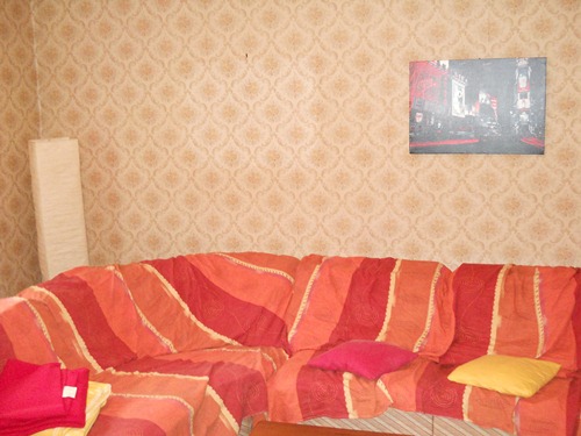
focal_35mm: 41
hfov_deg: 45.8
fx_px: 688
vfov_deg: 35.1
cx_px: 290
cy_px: 218
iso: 640
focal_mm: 6.72
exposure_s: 1/30
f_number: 3.1
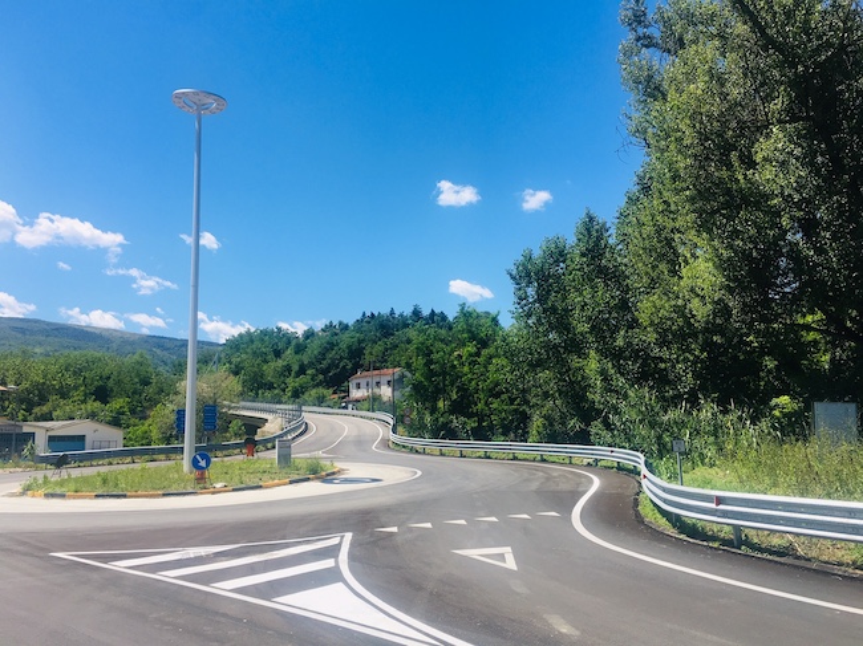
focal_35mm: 29
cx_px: 432
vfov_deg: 48.2
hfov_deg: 61.7
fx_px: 723
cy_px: 323
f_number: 2.2
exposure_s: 1/1570
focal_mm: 4.15
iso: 25
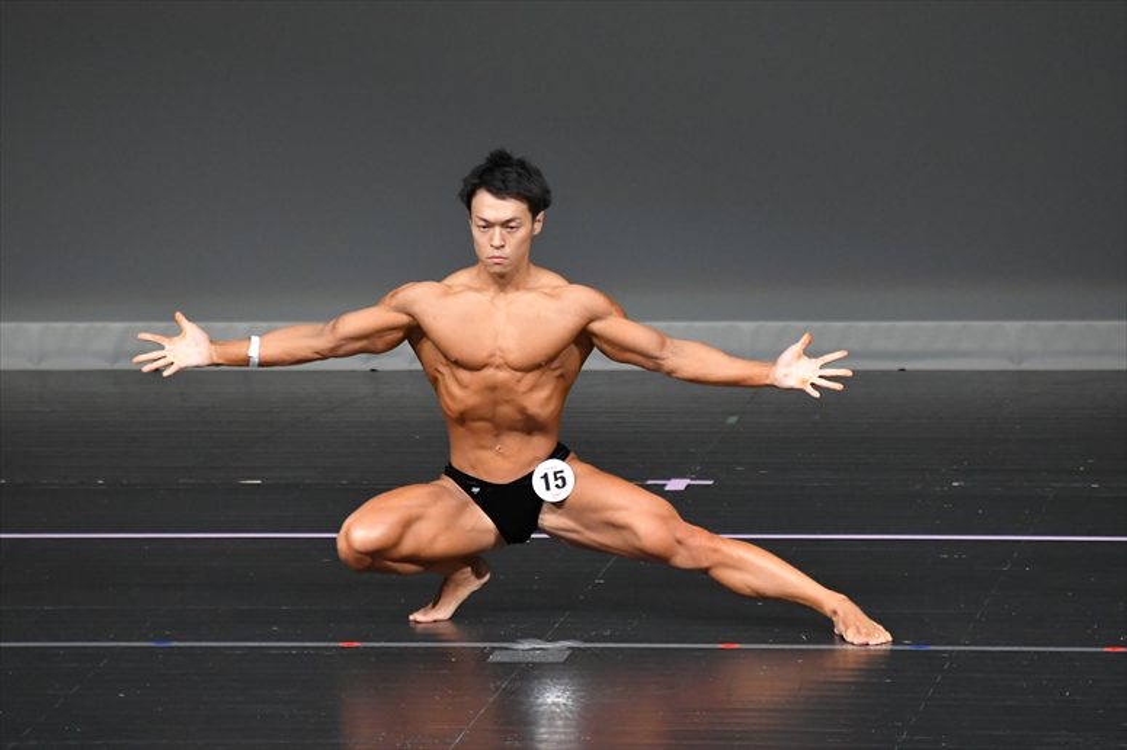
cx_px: 564
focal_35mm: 450
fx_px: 14081
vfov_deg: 3.1
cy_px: 375
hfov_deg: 4.6
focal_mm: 300
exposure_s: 1/400
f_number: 5.6
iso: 4000
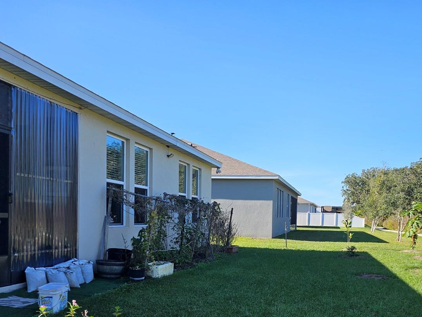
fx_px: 415
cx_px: 263
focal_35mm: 34
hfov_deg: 53.4
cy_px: 230
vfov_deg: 40.8
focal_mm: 6.3
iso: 10
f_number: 1.7
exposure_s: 1/415
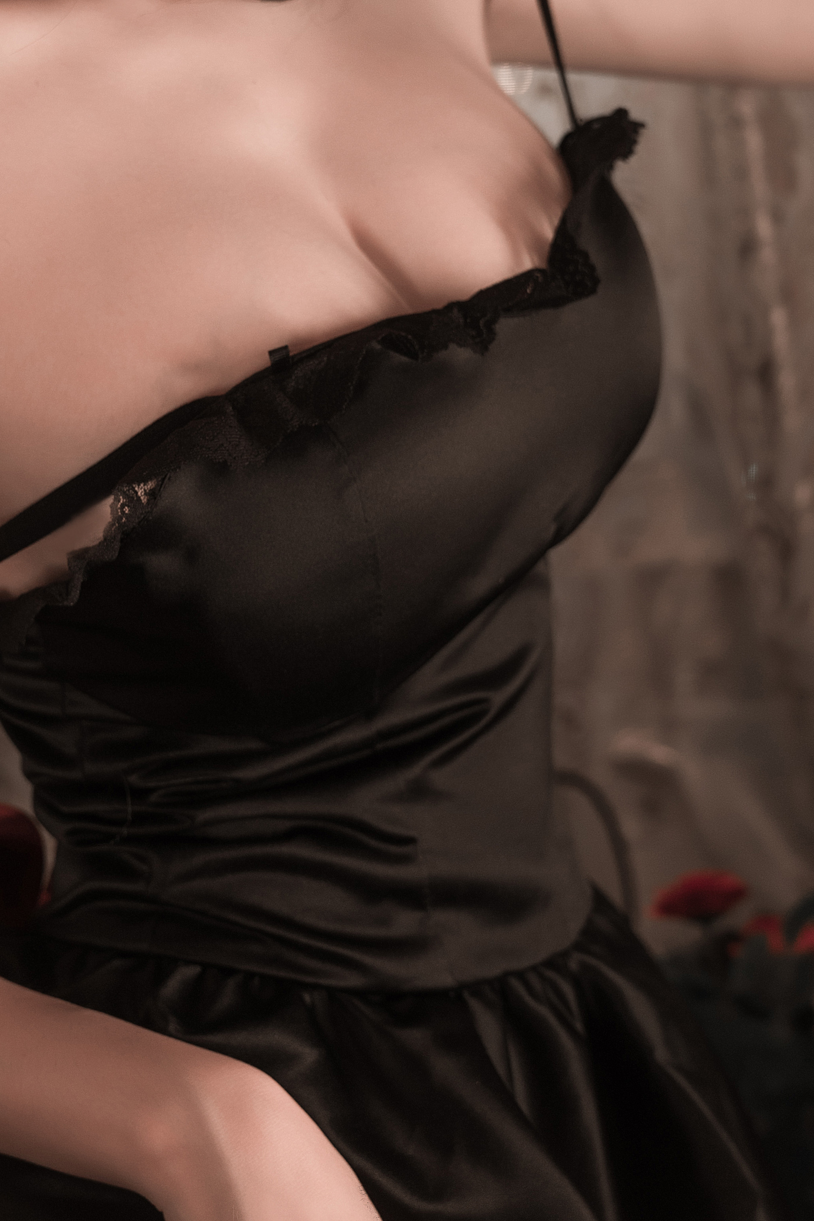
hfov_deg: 15.5
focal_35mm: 88
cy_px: 359
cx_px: 315
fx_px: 2983
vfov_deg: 23.0
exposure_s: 1/80
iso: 800
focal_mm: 34
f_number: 3.5
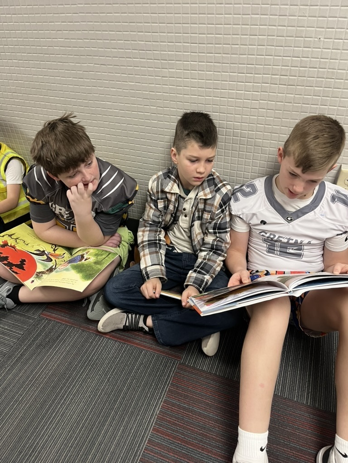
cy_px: 232
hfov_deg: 53.1
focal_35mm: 26
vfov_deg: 67.3
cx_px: 174
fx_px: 349
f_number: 1.6
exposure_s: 1/60
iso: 250
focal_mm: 5.1
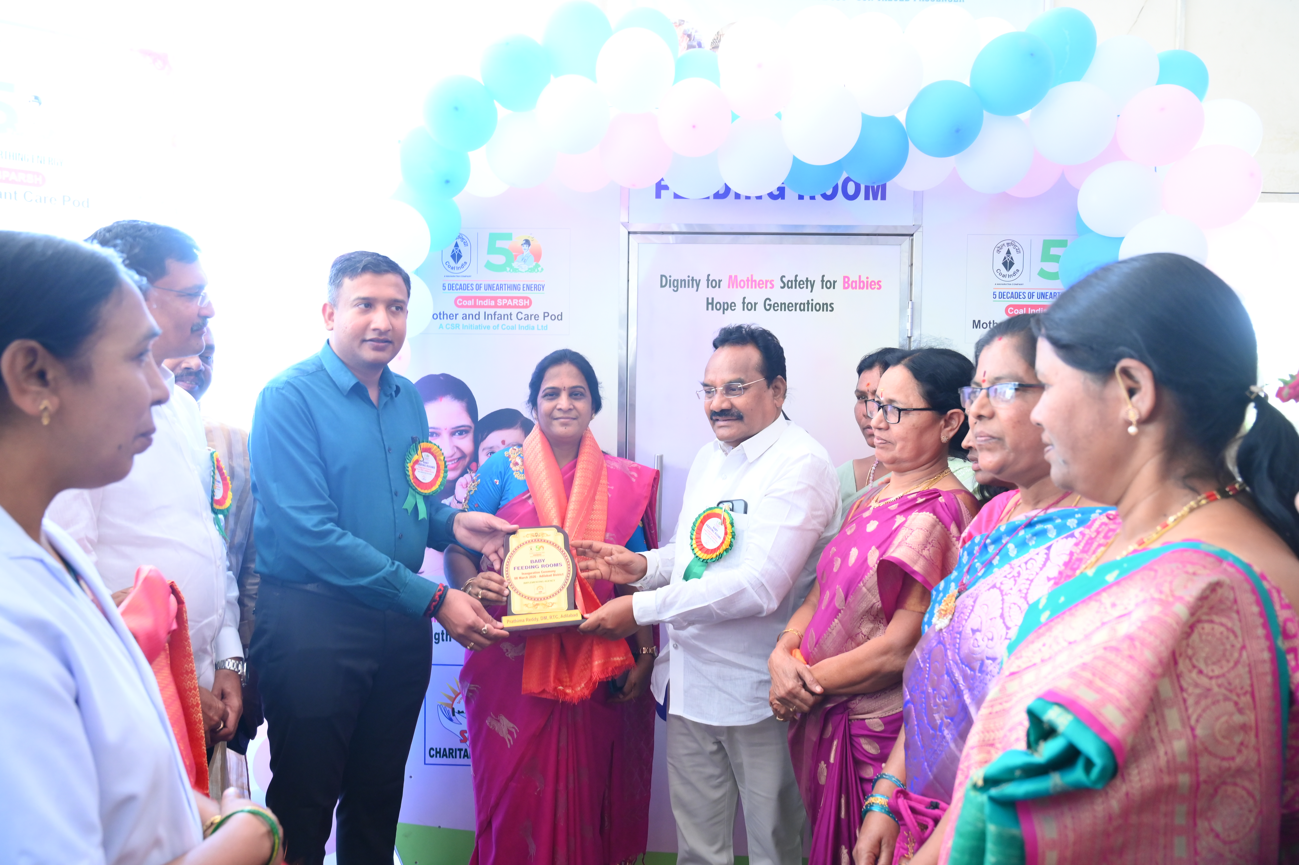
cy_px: 432
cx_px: 650
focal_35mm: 26
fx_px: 956
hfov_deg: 68.4
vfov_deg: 48.7
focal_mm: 26.5
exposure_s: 1/100
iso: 2000
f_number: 5
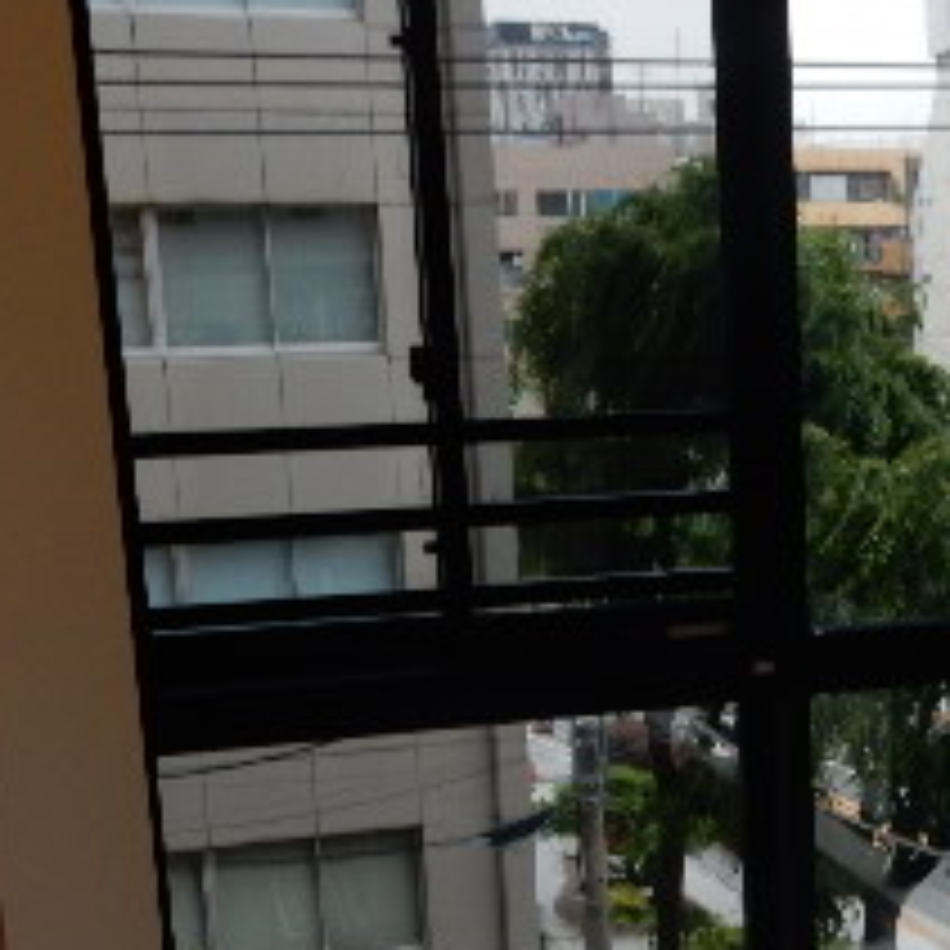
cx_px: 882
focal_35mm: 67
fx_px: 2080
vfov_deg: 25.2
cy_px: 783
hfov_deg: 24.8
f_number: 3.7
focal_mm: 4.5
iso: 125
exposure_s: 1/50
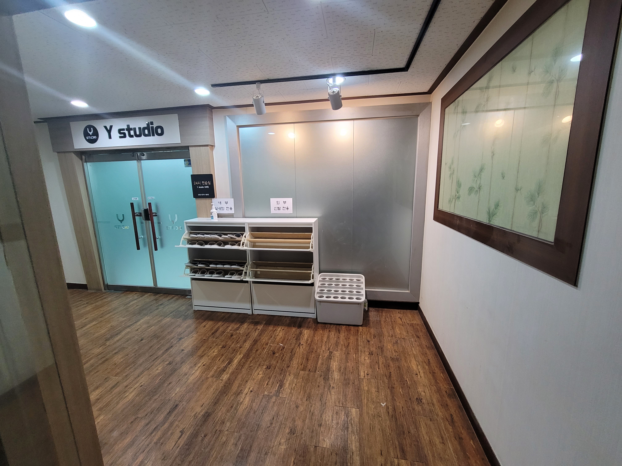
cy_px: 233
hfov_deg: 106.2
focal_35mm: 13
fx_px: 234
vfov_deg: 89.9
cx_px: 311
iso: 320
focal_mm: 2.2
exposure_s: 1/59
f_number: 2.2
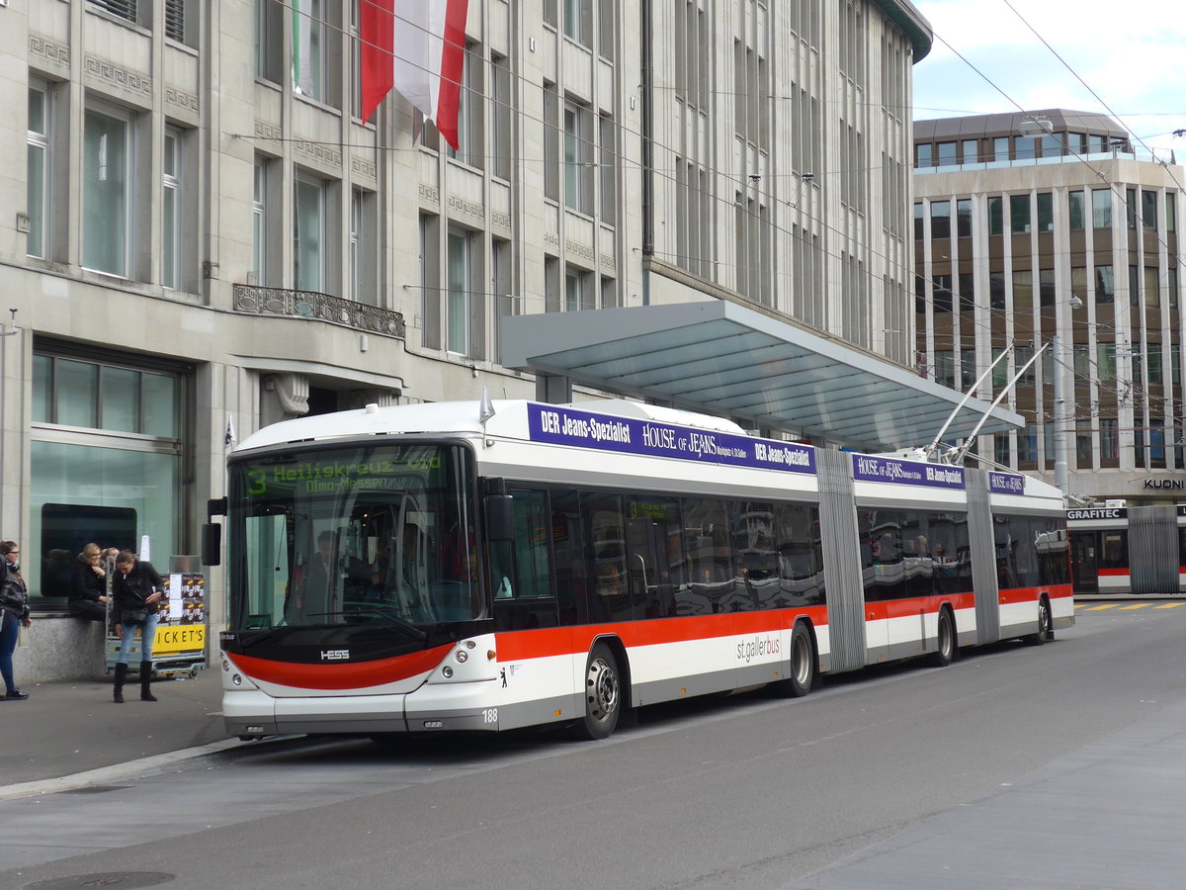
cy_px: 445
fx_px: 2021
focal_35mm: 59
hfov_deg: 32.7
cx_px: 593
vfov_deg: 24.8
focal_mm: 12
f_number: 3.5
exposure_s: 1/400
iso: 80
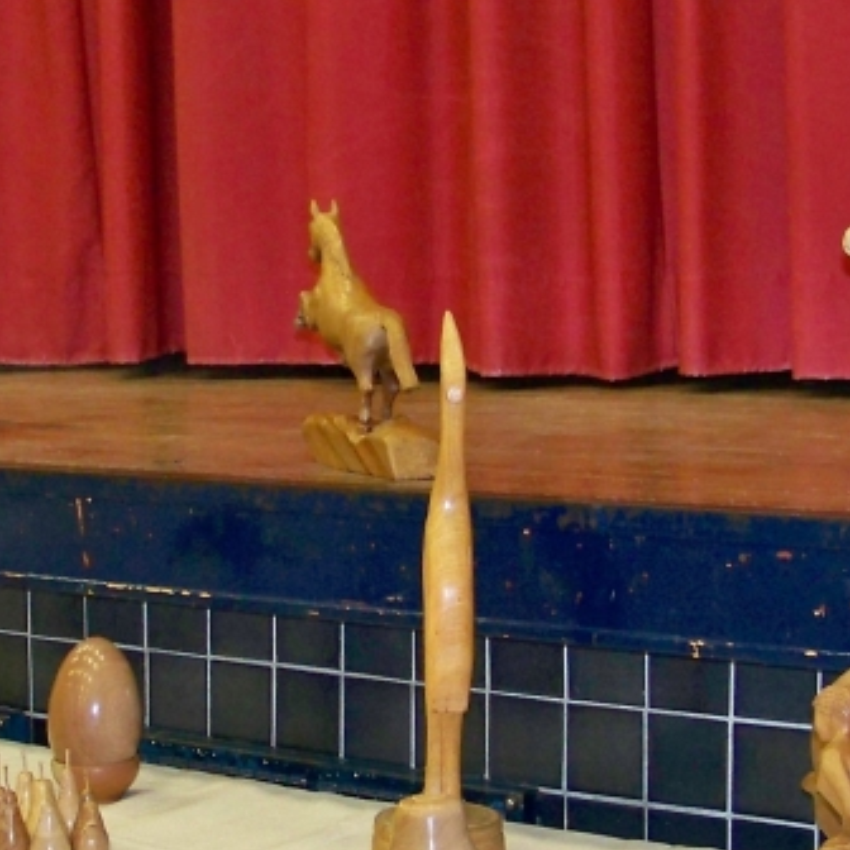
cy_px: 592
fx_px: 2473
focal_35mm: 89
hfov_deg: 19.4
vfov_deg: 19.4
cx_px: 243
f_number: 2.8
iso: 200
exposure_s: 1/30
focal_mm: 5.85
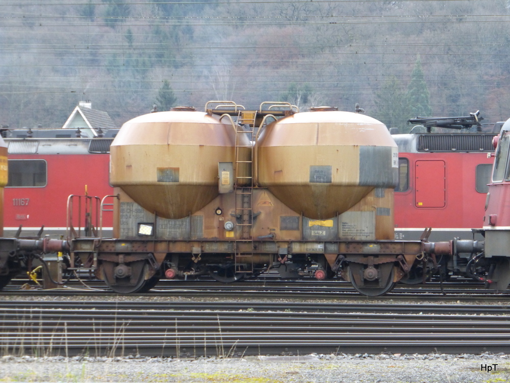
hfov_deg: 16.6
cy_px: 192
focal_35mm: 119
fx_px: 1753
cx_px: 255
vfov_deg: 12.5
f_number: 5.3
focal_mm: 19.4
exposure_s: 1/50
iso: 400
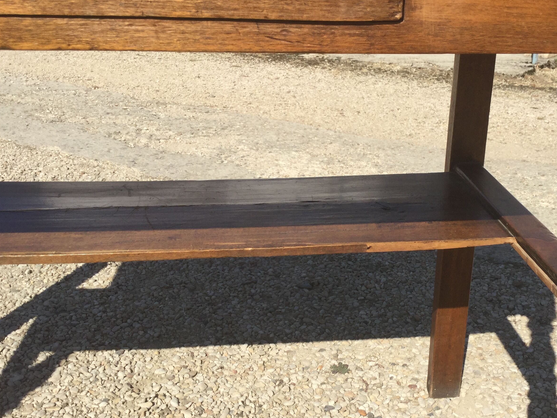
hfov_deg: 43.6
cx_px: 342
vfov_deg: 33.6
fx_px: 692
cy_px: 232
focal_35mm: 43
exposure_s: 1/1456
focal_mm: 3.3
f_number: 2.4
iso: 25
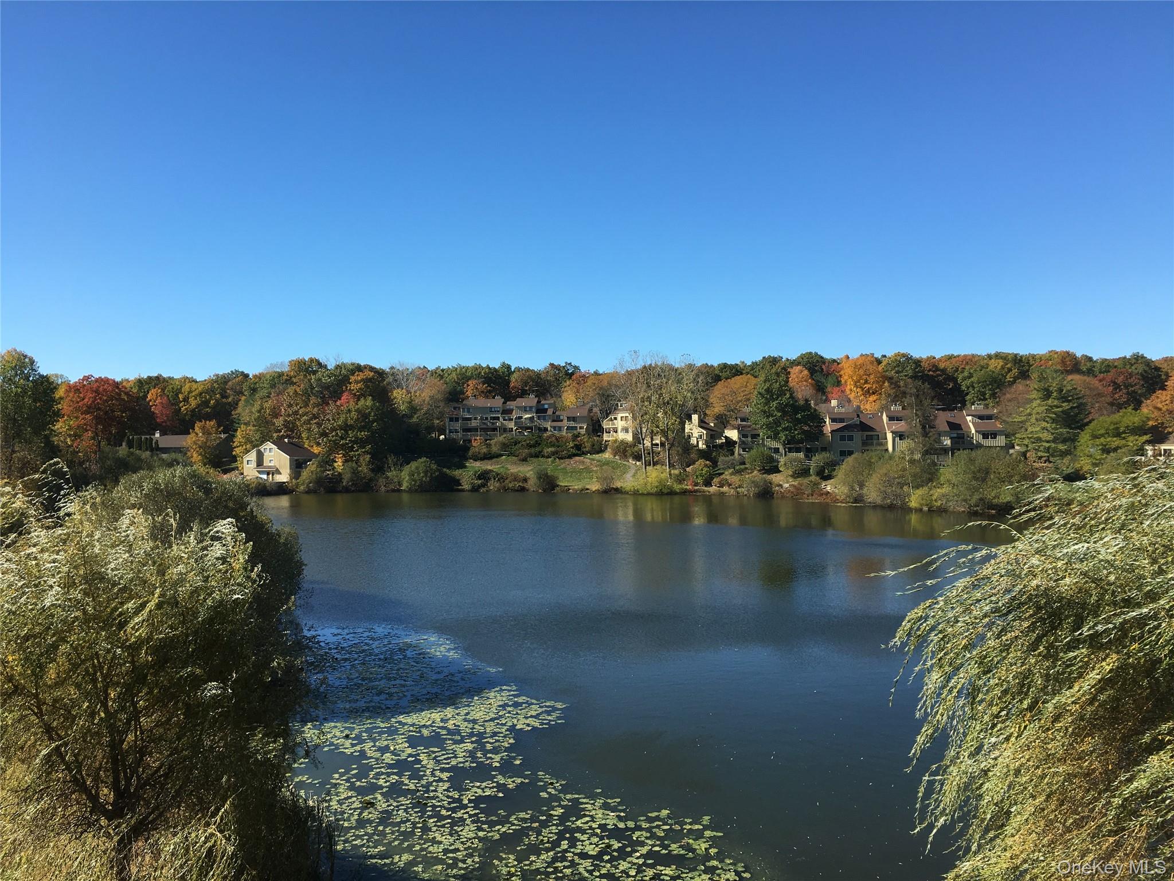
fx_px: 984
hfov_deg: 61.7
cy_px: 440
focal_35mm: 29
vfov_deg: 48.2
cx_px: 587
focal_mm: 4.15
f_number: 2.2
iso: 25
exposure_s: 1/793
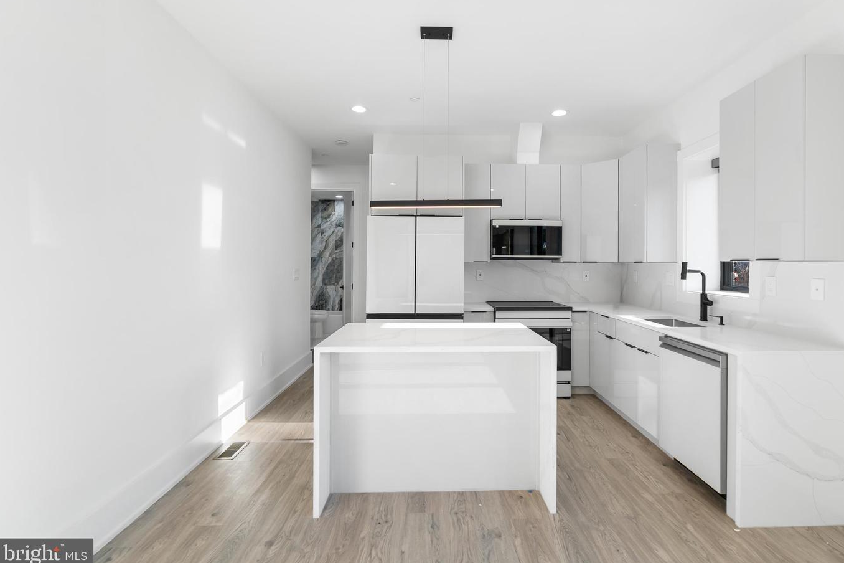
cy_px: 271
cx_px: 444
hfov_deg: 93.2
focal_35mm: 17
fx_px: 399
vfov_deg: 70.4
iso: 250
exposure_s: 1/20
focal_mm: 16
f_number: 7.1
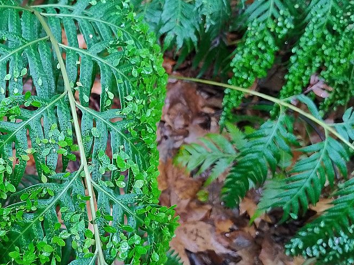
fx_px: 450
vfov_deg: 32.9
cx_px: 88
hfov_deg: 41.7
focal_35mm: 44
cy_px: 137
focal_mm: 5.56
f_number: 1.8
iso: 1088
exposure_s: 1/50
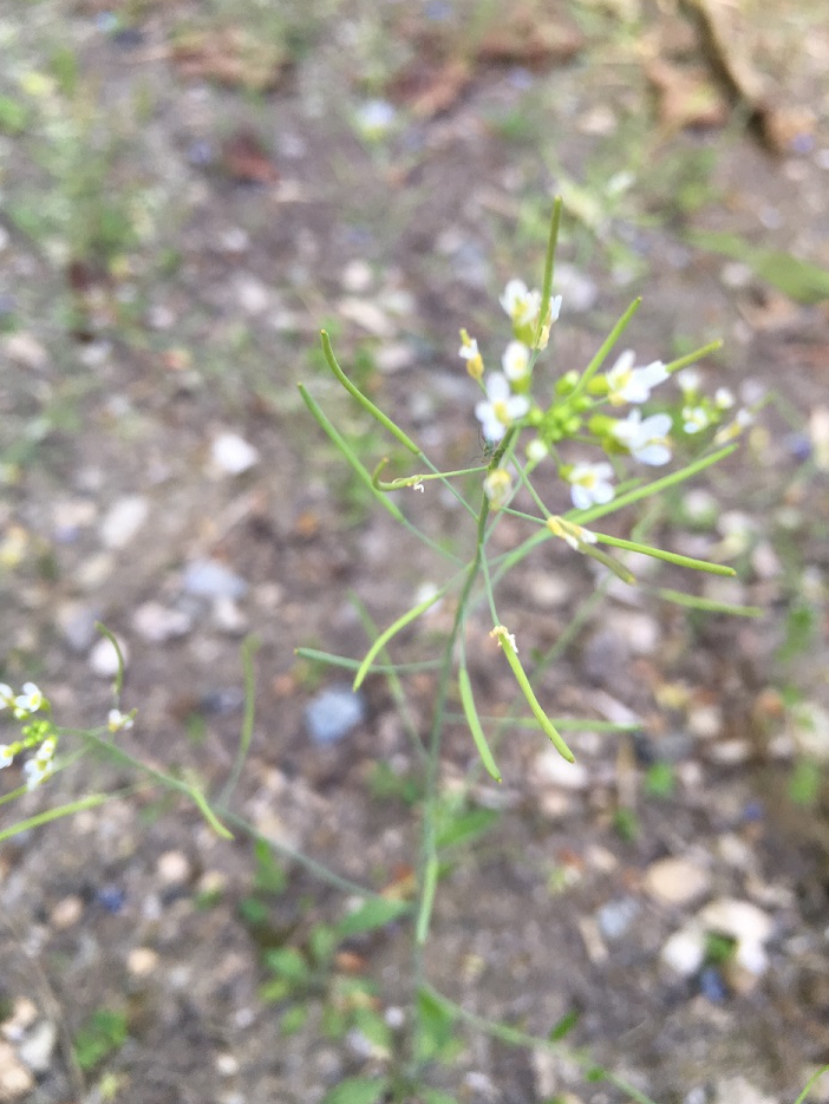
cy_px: 516
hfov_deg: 45.5
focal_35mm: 31
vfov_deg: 58.3
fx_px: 989
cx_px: 427
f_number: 2.2
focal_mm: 4.15
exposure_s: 1/33
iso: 40
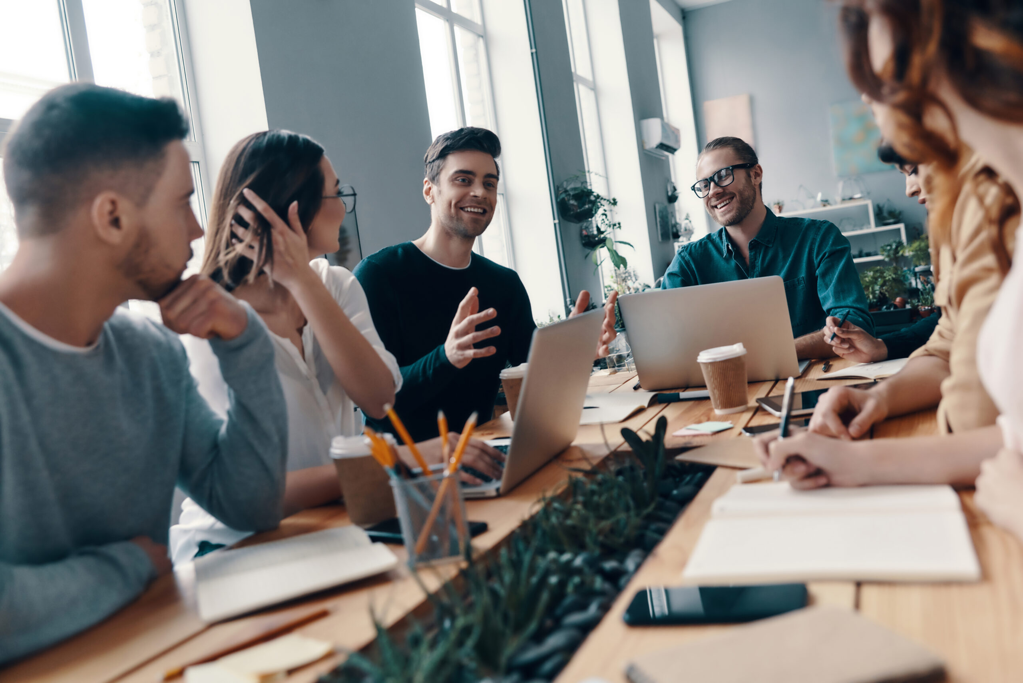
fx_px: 853
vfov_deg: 43.6
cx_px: 512
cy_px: 342
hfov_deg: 61.9
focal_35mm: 30
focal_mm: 30
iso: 640
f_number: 3.2
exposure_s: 1/100
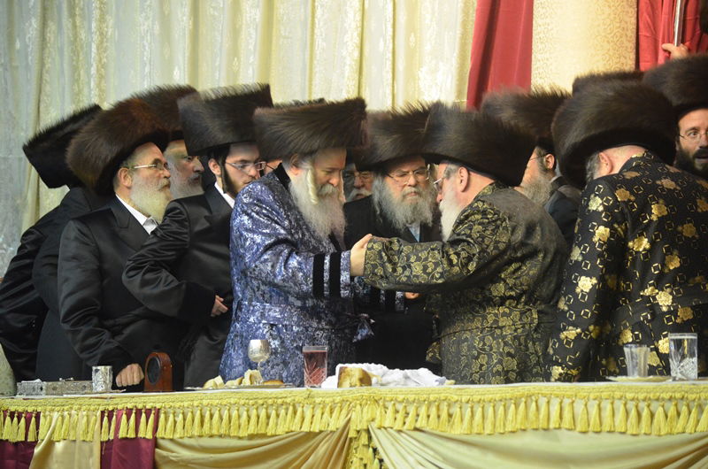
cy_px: 234
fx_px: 3415
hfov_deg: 11.8
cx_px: 354
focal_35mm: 174
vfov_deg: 7.9
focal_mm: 116
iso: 3200
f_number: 4.8
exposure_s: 1/100
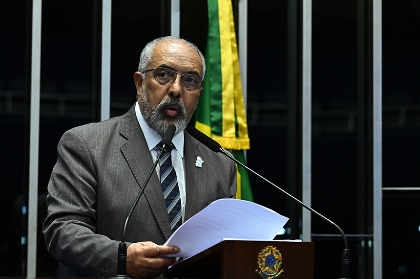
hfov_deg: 18.6
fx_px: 1281
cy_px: 140
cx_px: 210
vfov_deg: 12.4
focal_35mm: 110
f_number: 5
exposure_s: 1/100
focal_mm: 110
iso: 4000
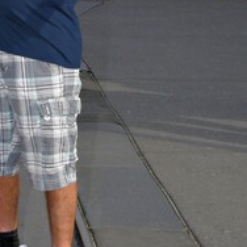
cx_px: -13
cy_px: -145
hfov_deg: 8.8
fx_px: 1598
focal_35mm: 198
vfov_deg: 8.6
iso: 400
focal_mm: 38
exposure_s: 1/250
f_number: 16
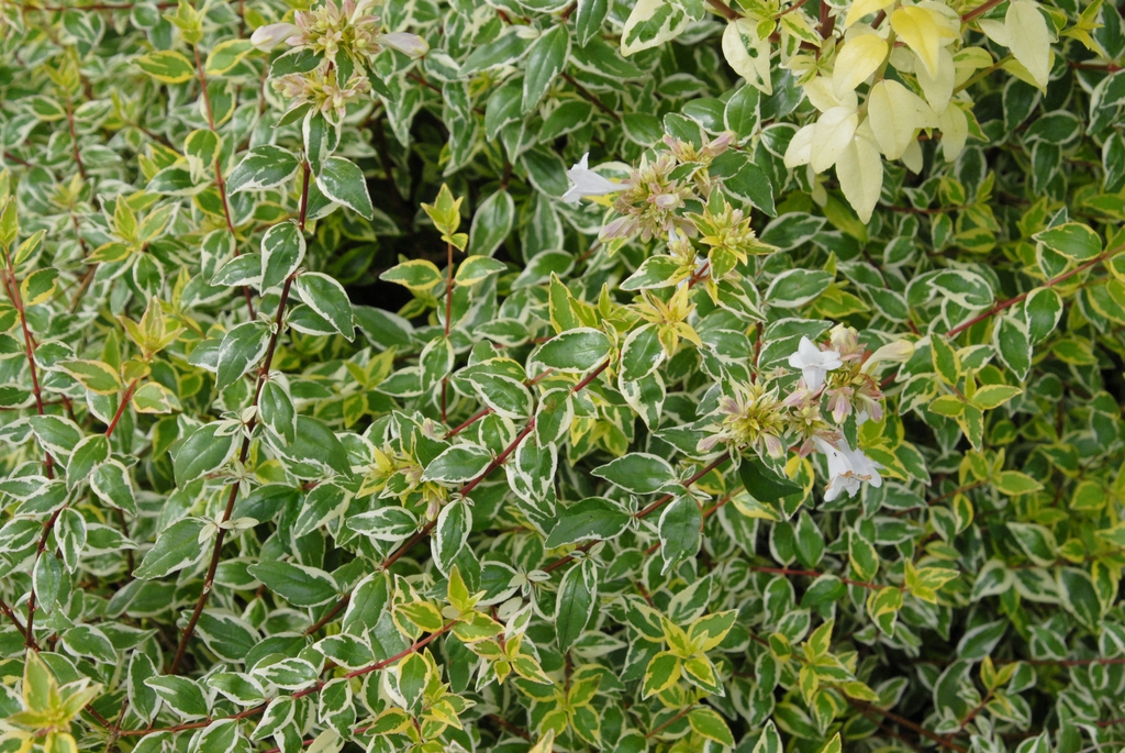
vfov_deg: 16.6
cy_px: 376
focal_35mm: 82
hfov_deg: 24.6
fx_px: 2581
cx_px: 562
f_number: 9
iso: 400
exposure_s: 1/320
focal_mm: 55
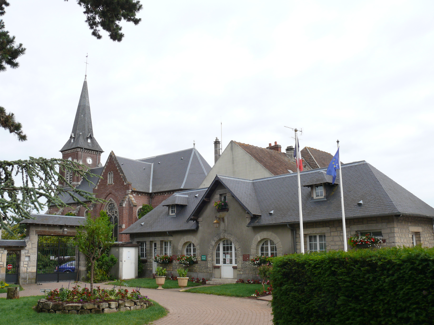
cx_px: 217
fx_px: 439
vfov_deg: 40.7
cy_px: 162
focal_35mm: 35
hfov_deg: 52.6
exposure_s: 1/320
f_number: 5.6
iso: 100
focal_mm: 7.4
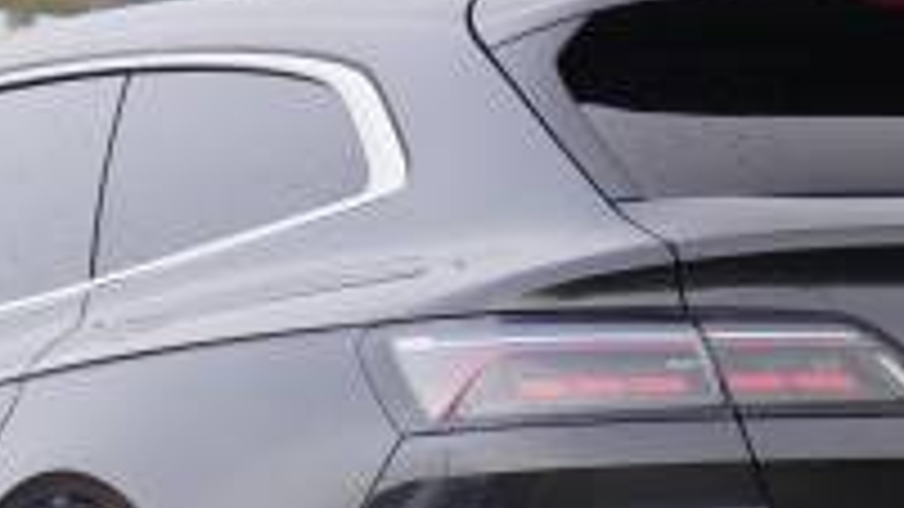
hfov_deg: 8.8
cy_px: 495
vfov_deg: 5.0
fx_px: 5864
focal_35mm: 245
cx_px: 486
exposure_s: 1/200
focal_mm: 49
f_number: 5.6
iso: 2000
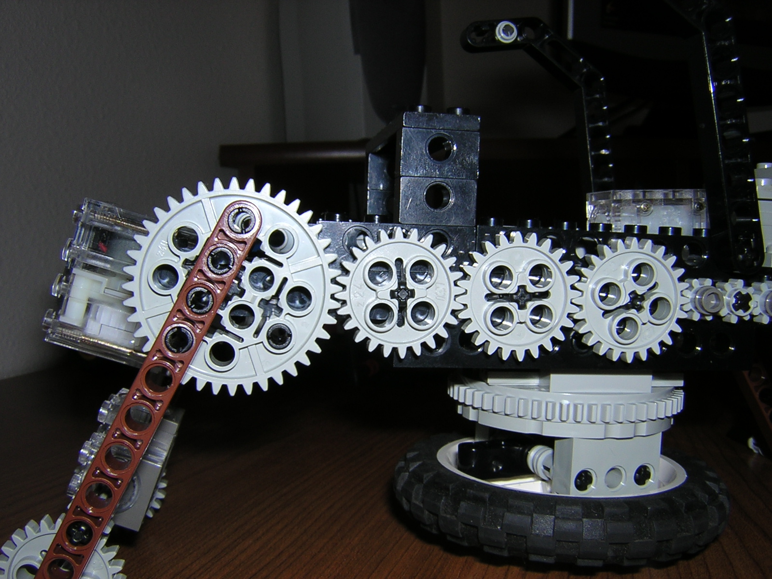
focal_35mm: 36
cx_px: 386
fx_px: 803
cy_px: 290
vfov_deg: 39.7
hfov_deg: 51.4
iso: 100
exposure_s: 1/60.1
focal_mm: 4.7
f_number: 5.2
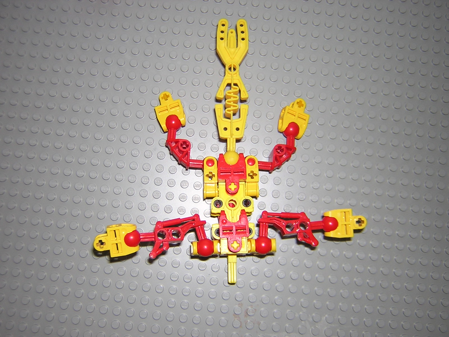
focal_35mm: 36
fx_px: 467
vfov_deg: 39.7
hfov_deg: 51.4
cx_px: 224
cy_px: 168
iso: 100
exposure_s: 1/60.1
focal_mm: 4.7
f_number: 2.6
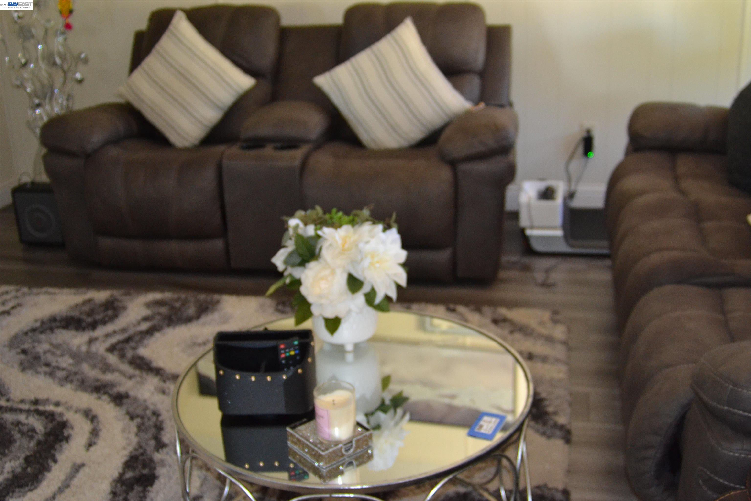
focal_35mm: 42
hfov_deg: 46.4
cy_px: 250
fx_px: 876
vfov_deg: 31.9
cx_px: 376
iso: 1250
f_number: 3.3
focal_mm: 28
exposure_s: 1/60
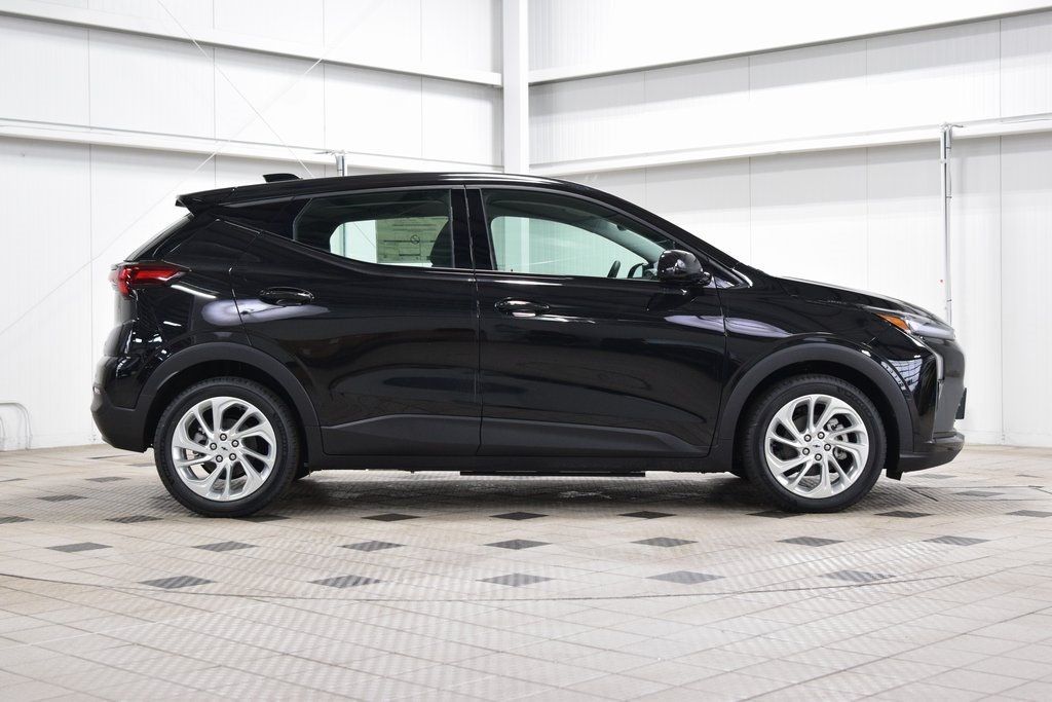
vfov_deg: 25.1
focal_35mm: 54
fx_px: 1578
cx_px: 526
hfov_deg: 36.9
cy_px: 351
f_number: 4.5
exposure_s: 1/60
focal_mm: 36
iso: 1600
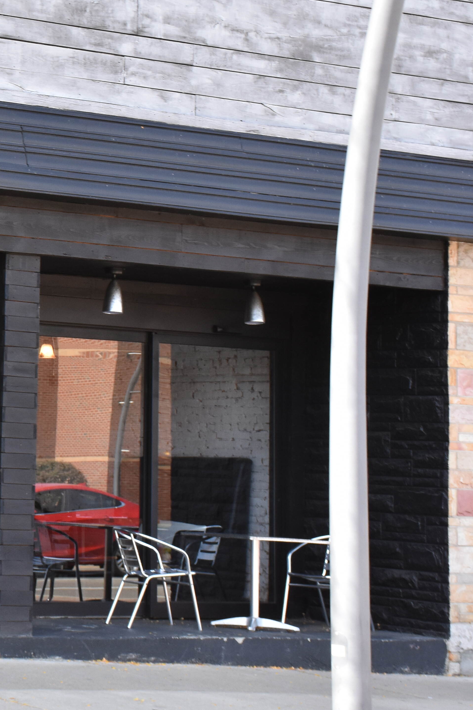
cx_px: -201
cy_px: 243
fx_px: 2169
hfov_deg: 12.0
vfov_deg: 18.5
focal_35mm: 110
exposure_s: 1/400
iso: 800
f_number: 8
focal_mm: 35
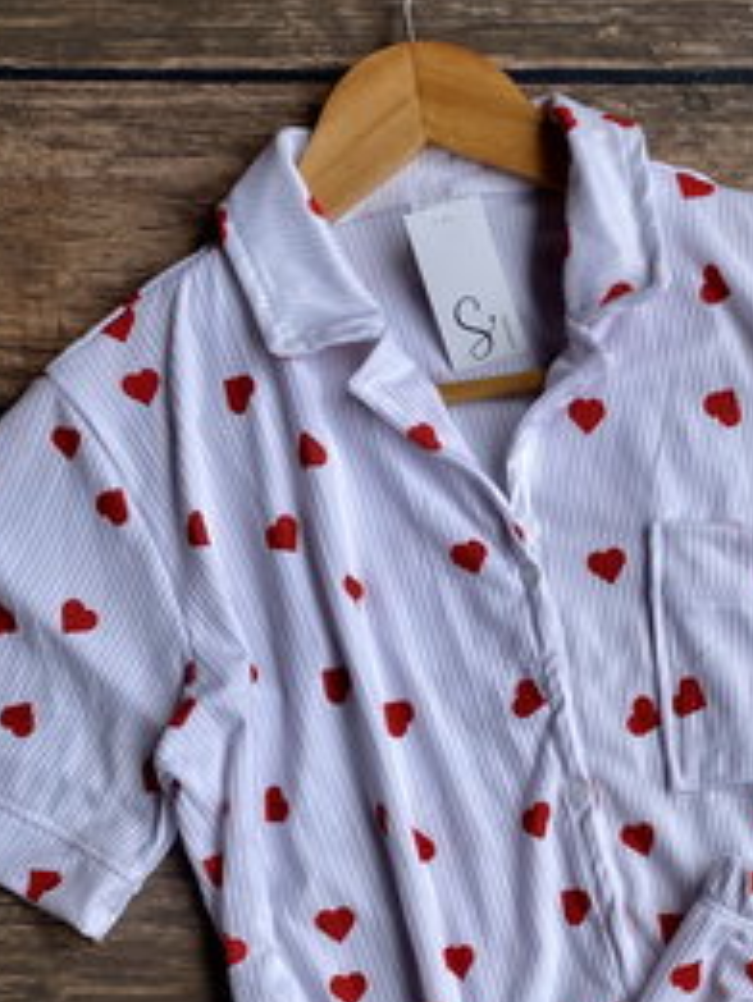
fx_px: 1536
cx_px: 711
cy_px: 697
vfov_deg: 35.7
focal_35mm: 53
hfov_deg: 26.4
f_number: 1.8
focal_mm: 4.25
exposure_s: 1/782
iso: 32
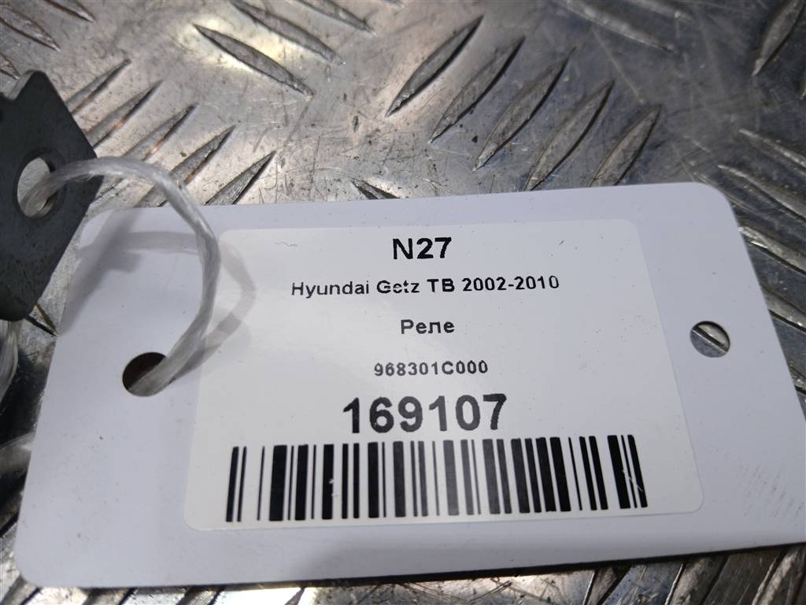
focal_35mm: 26
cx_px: 403
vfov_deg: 53.1
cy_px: 302
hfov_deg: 67.3
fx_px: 605
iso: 20
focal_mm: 3.98
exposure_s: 1/100
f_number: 1.8
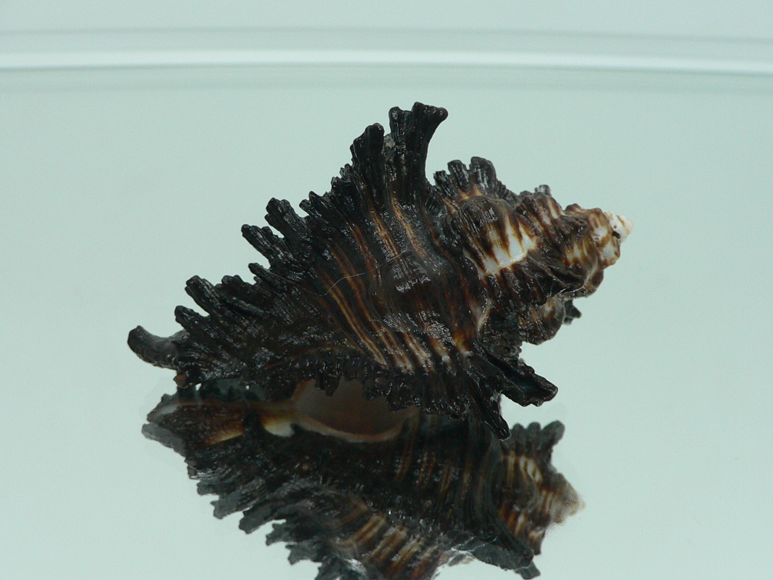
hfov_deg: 46.8
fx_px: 893
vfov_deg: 36.0
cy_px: 300
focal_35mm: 40
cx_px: 381
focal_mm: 4.6
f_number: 2.8
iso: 150
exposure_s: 1/60
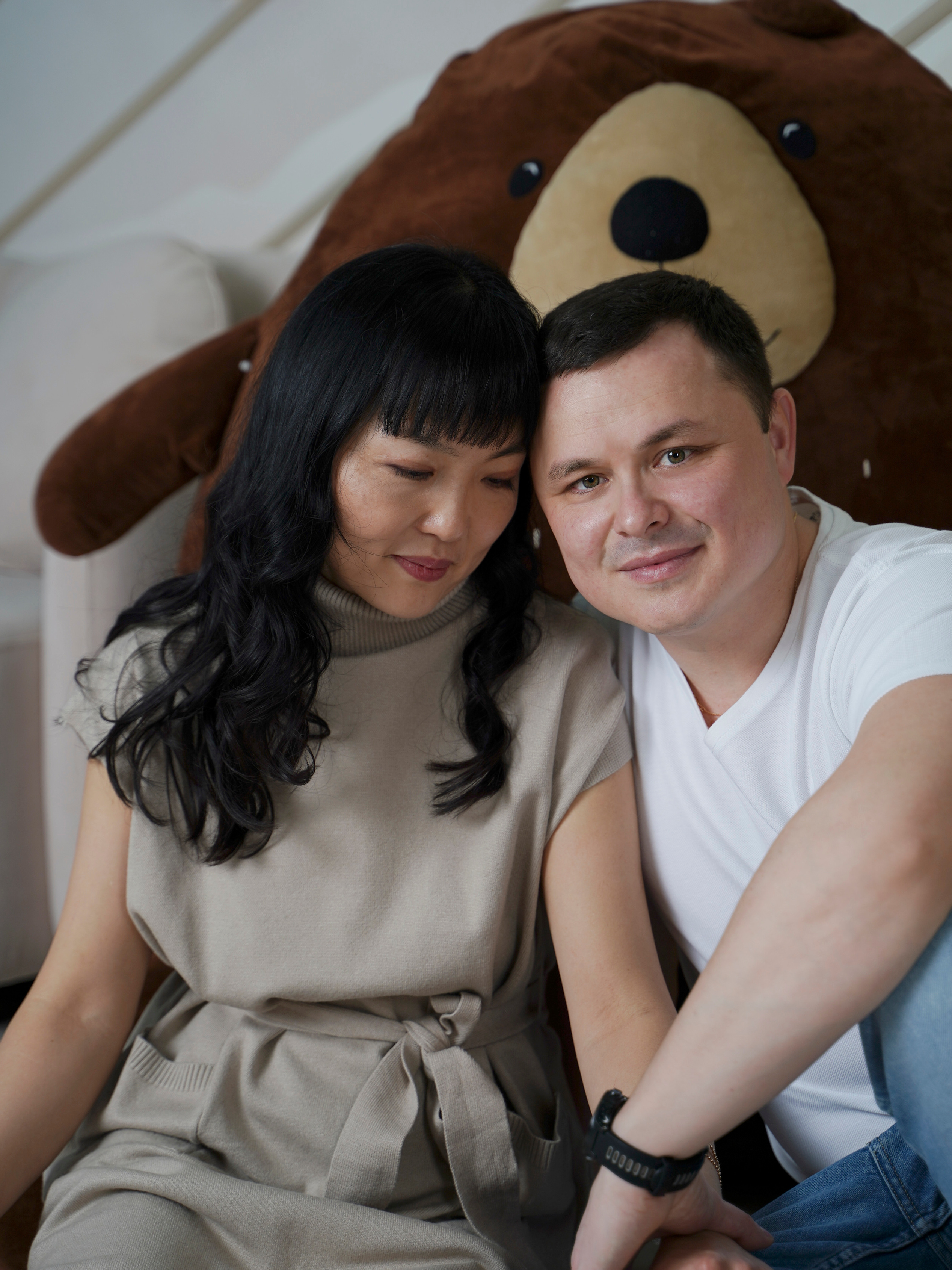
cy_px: 655
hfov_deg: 20.7
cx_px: 479
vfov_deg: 27.4
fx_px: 2603
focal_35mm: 71
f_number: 3.2
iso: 100
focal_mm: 65
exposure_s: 1/160
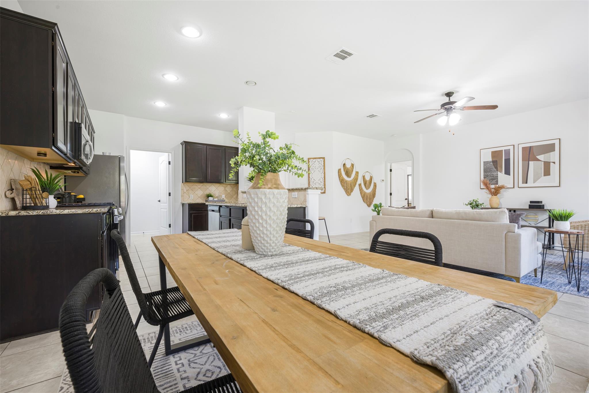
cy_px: 196
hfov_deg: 98.5
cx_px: 294
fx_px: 254
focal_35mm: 16
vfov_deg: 75.5
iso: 250
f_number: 11
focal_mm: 15.5
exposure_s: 1/2
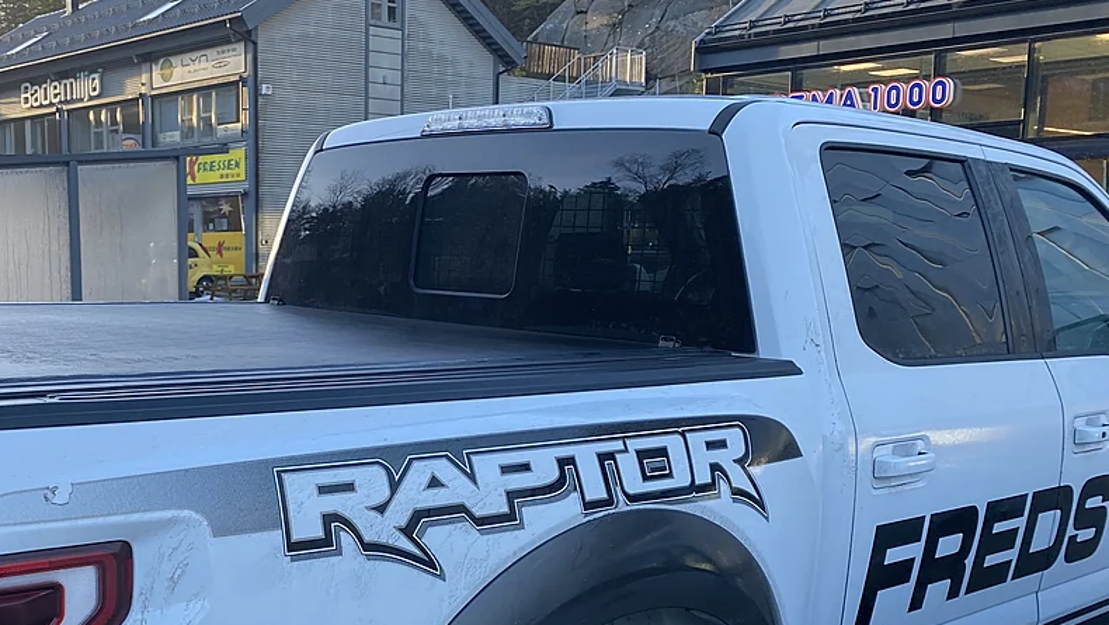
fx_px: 1265
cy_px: 447
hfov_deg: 45.8
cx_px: 285
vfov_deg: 27.5
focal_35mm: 43
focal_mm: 4.25
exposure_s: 1/192
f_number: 1.8
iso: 32
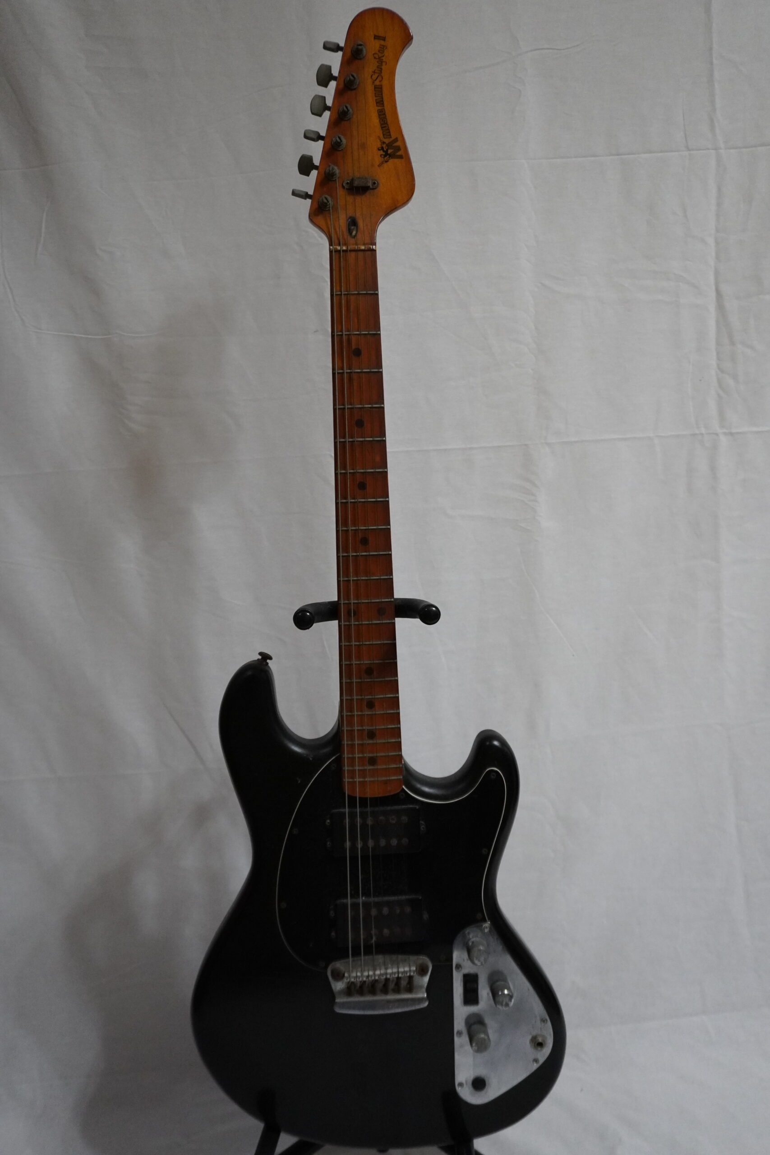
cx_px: 385
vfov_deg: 61.9
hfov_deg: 43.6
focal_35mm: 30
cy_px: 578
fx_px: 962
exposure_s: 1/160
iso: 2500
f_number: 4
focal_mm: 20
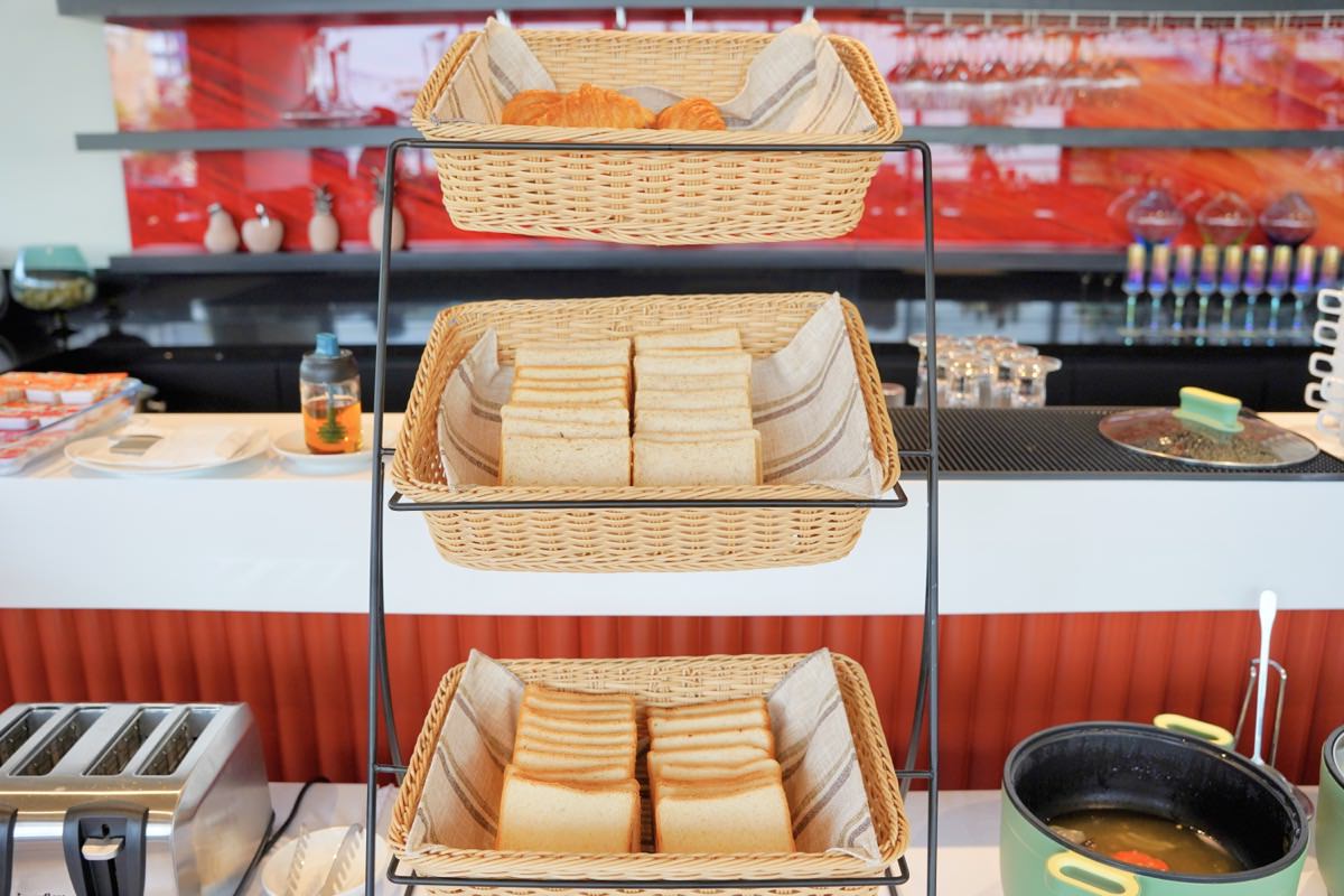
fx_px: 1154
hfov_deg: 60.4
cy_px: 448
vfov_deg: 42.5
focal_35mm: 31
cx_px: 672
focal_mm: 30.9
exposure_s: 1/160
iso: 500
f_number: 4
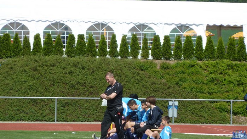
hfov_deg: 6.6
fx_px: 2147
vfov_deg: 3.7
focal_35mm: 328
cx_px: 124
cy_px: 86
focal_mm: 49.2
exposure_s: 1/400
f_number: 4.9
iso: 80
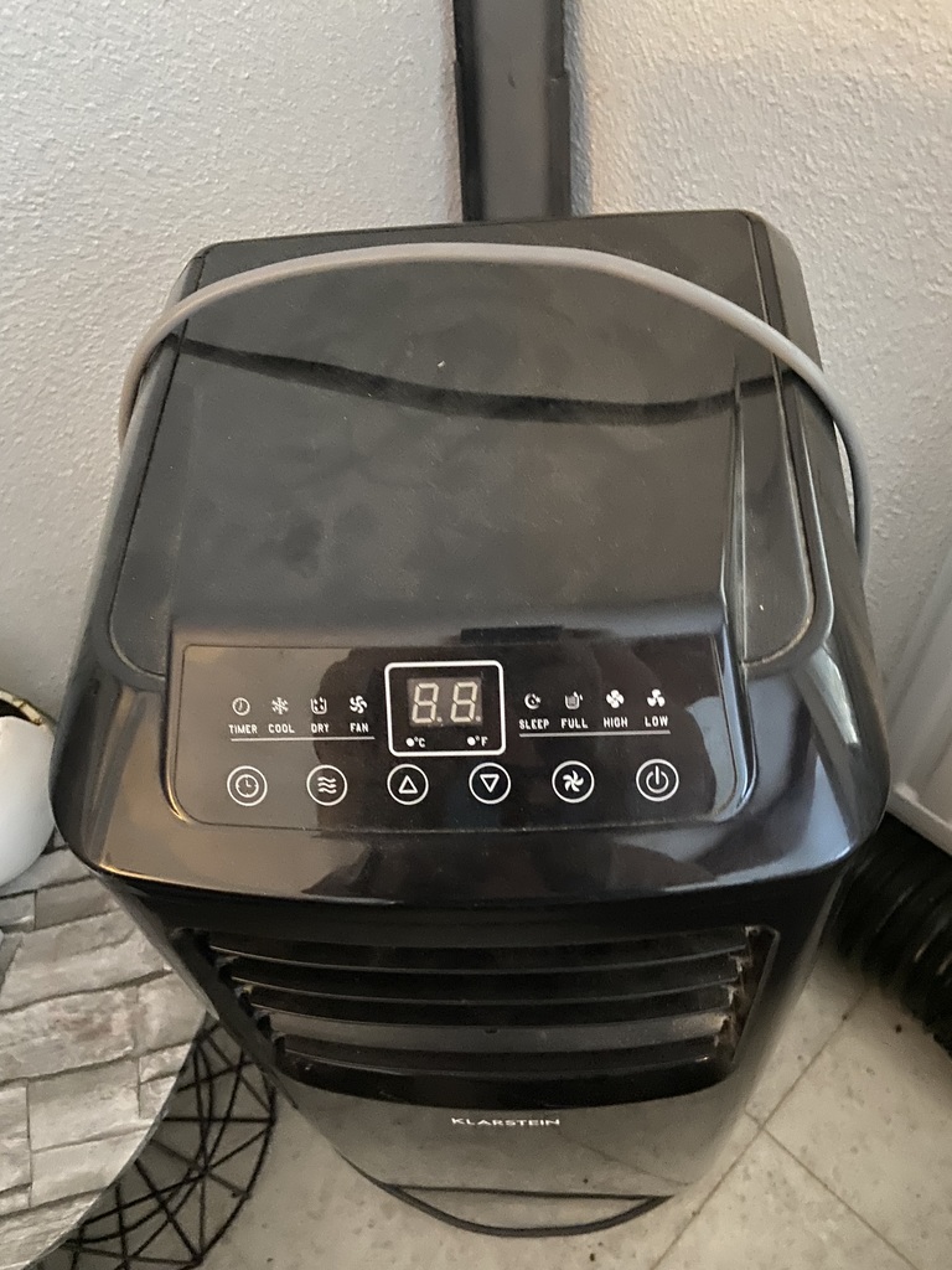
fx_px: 953
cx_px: 476
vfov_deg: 67.3
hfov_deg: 53.1
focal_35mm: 26
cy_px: 635
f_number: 1.8
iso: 500
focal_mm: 4.25
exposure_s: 1/11
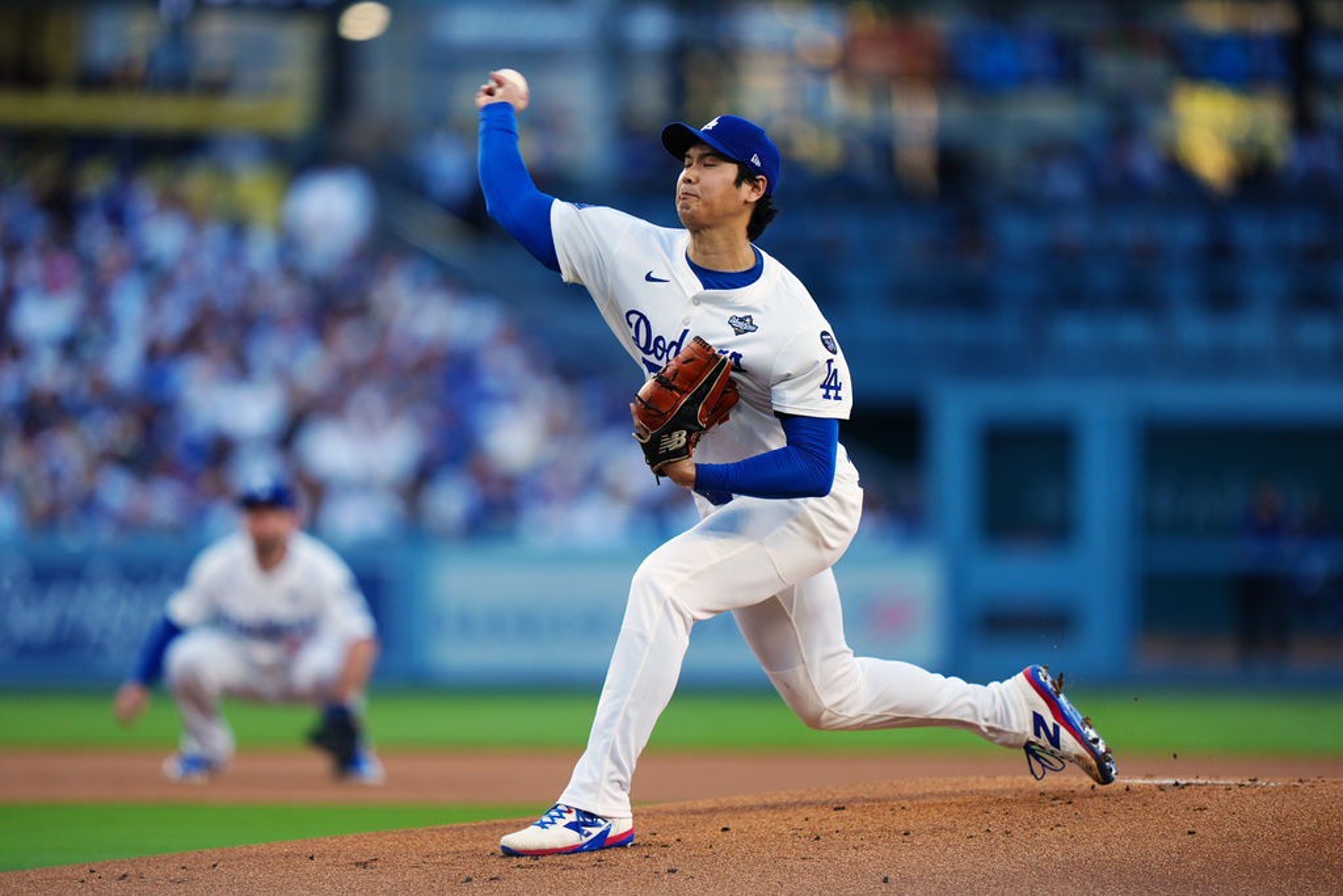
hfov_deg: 5.2
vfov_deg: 3.4
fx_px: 14923
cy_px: 448
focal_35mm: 400
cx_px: 672
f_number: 2.8
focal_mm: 400
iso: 320
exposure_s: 1/2000
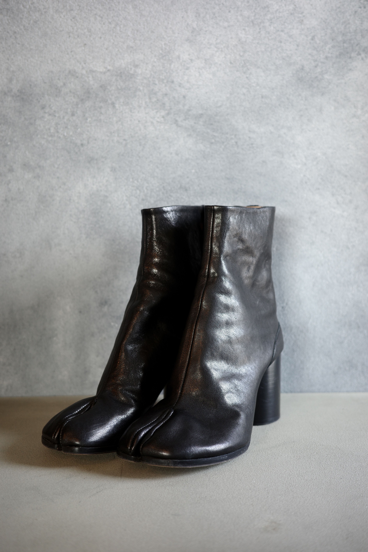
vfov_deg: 48.5
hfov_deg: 33.4
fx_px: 613
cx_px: 184
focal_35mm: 40
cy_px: 276
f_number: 2.8
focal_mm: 26
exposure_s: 1/40
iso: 200
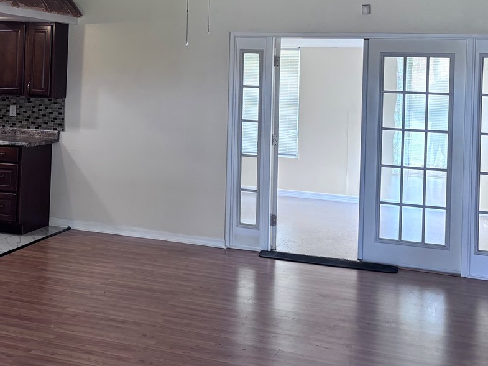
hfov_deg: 35.4
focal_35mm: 53
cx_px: 126
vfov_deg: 26.9
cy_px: 59
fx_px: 747
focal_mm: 5.96
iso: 80
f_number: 1.6
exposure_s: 1/60
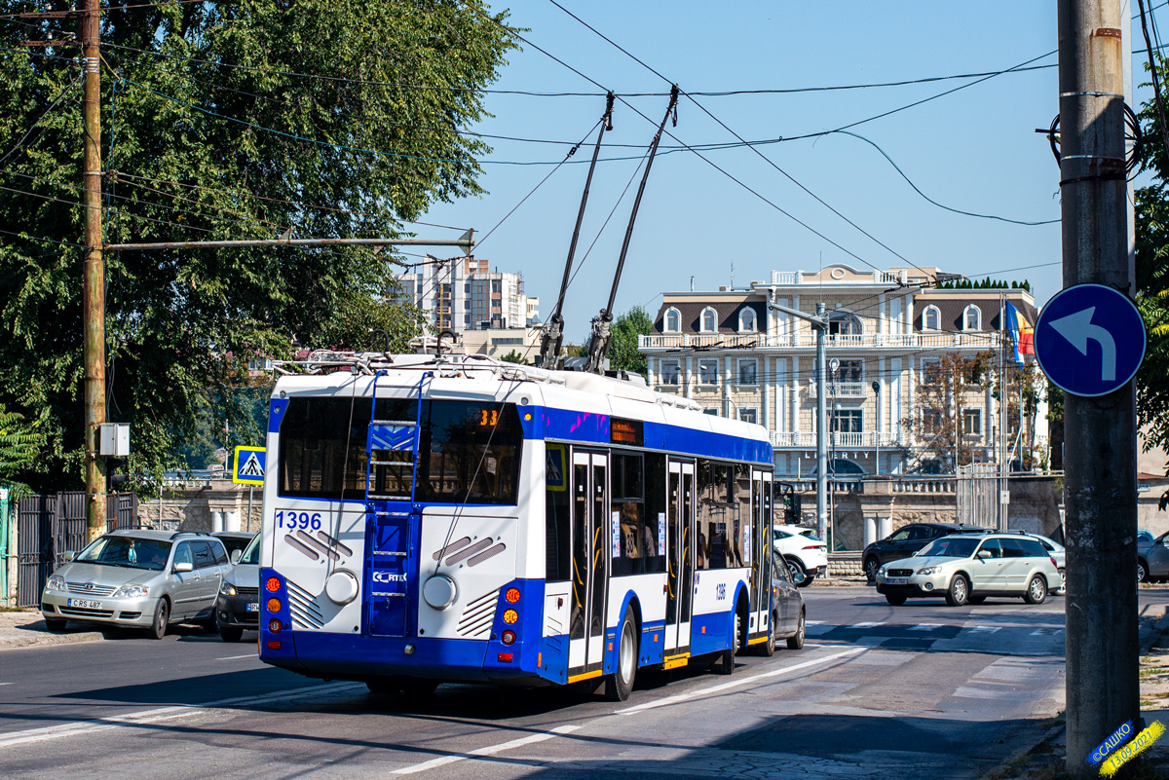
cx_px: 584
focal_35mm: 50
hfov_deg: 39.6
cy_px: 390
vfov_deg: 27.0
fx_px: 1624
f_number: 4.5
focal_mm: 50
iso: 125
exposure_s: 1/1600
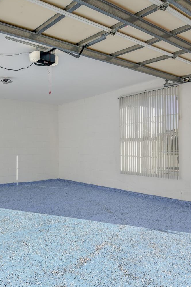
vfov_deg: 63.6
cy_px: 151
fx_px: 231
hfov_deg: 42.8
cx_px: 36
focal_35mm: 29
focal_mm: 18
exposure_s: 1/20
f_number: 10
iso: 64
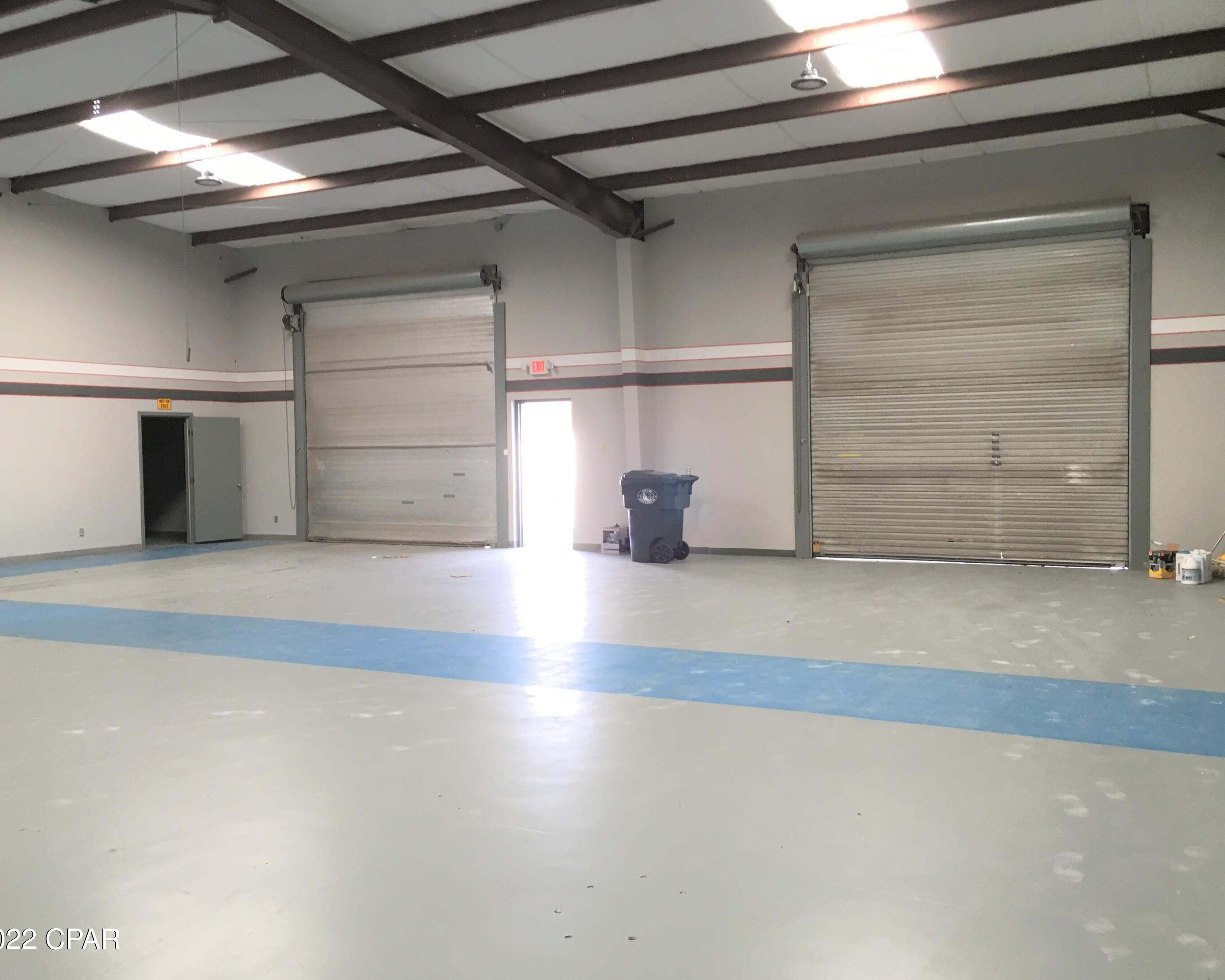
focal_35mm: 31
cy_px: 482
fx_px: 1124
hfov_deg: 57.2
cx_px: 622
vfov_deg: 47.1
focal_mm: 4.15
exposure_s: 1/30
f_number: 2.2
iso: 32
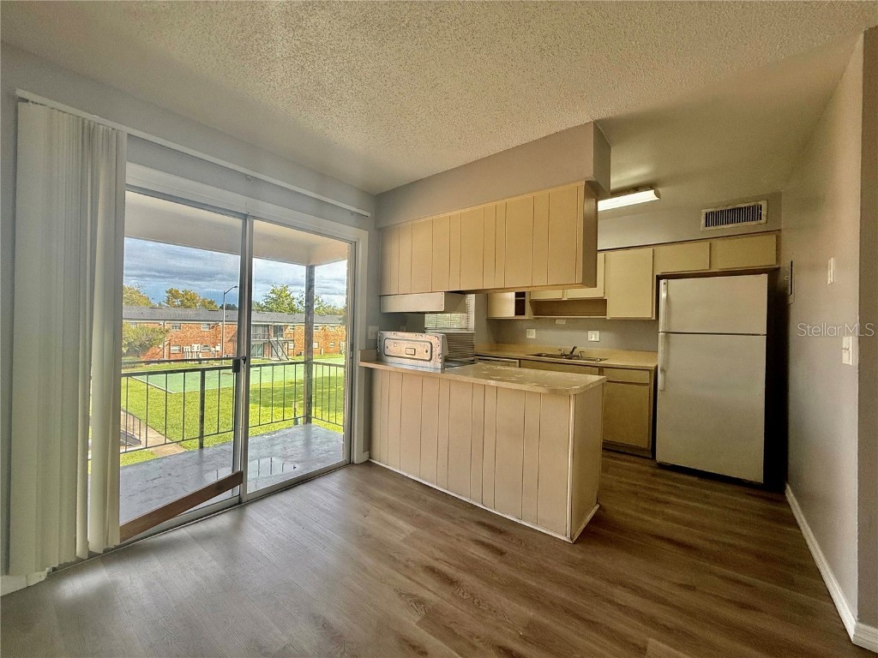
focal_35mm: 14
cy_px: 329
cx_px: 439
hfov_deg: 102.1
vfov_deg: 85.7
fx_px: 355
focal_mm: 2.22
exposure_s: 1/376
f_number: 2.2
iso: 64
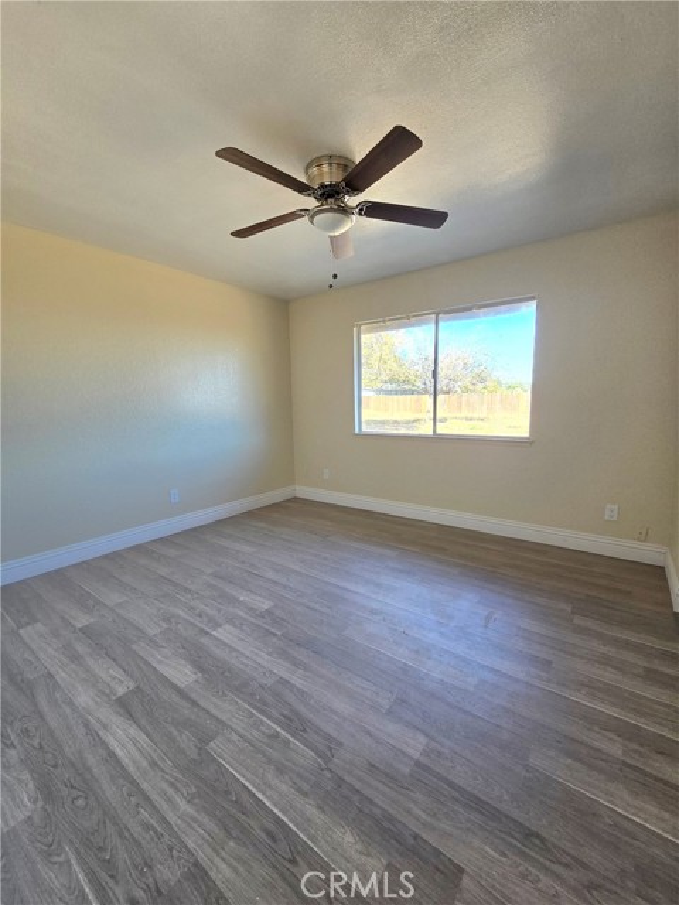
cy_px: 452
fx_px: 340
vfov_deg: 106.2
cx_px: 340
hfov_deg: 89.9
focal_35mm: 13
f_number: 2.2
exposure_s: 1/120
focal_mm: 2.2
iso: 64
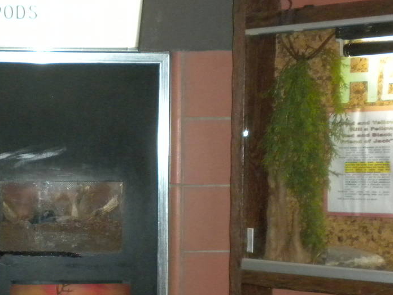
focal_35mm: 85
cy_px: 244
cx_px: 82
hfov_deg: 22.7
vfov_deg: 17.2
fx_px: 965
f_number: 3.5
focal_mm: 6.6
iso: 400
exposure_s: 1/30
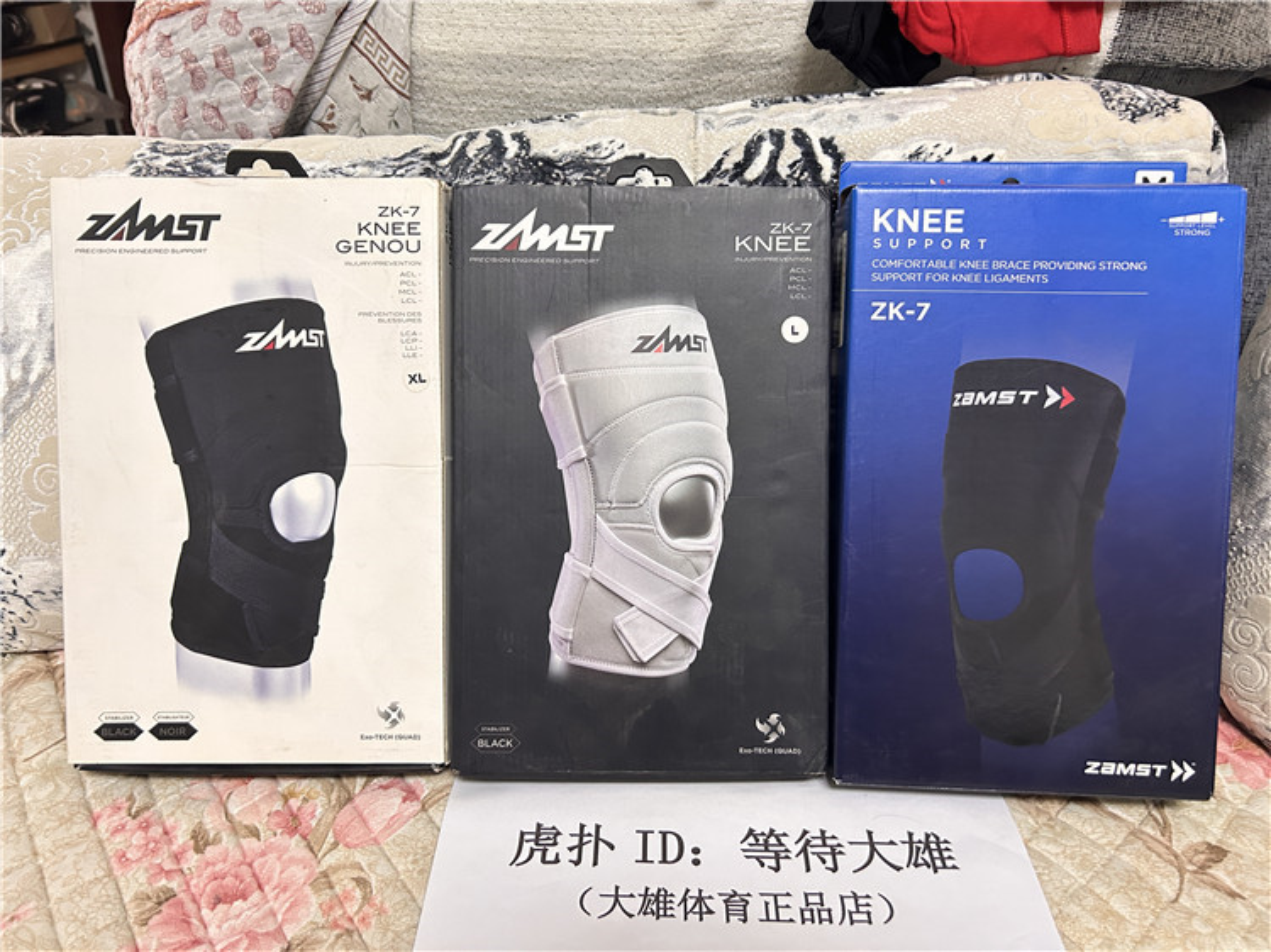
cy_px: 476
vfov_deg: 53.0
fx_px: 954
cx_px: 636
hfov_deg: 67.3
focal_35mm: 26
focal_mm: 5.7
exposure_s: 1/60
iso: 320
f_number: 1.5
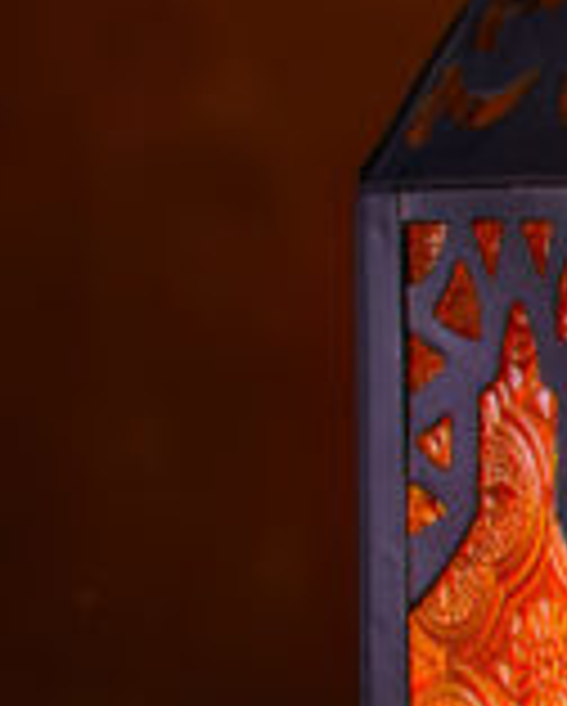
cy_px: 94
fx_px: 13524
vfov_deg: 3.0
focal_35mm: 646
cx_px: 2520
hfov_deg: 2.3
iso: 64
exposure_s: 1/200
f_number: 9
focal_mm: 90
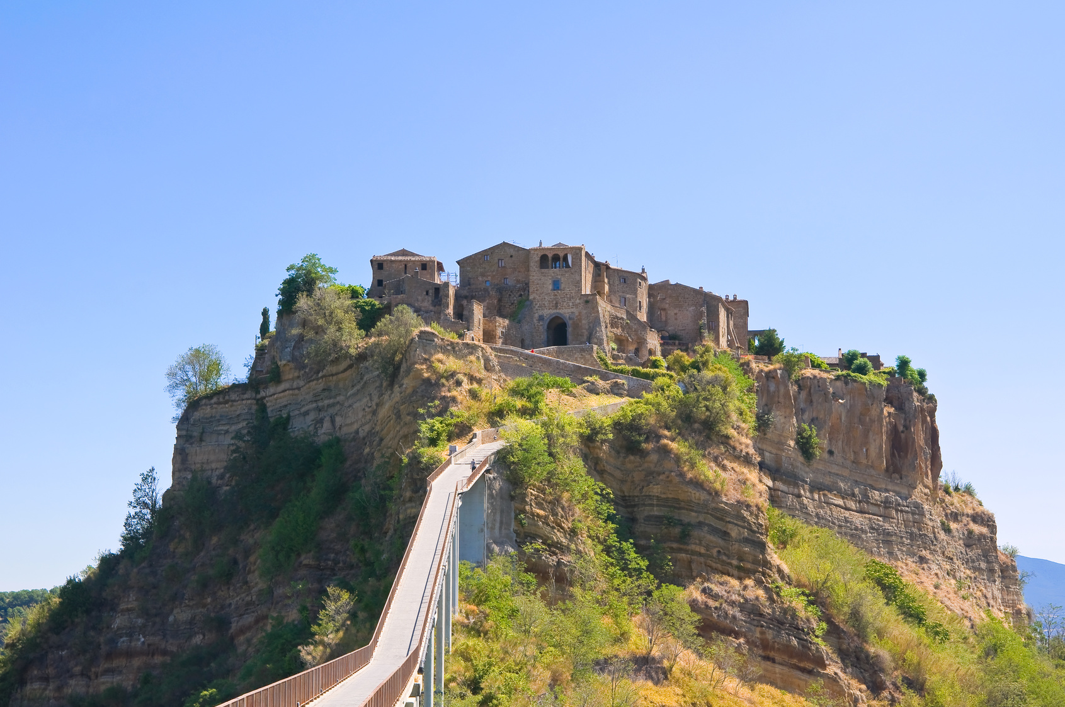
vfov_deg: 23.7
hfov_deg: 35.1
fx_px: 1684
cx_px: 532
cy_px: 354
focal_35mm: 57
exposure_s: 1/160
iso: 200
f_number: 9
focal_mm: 38
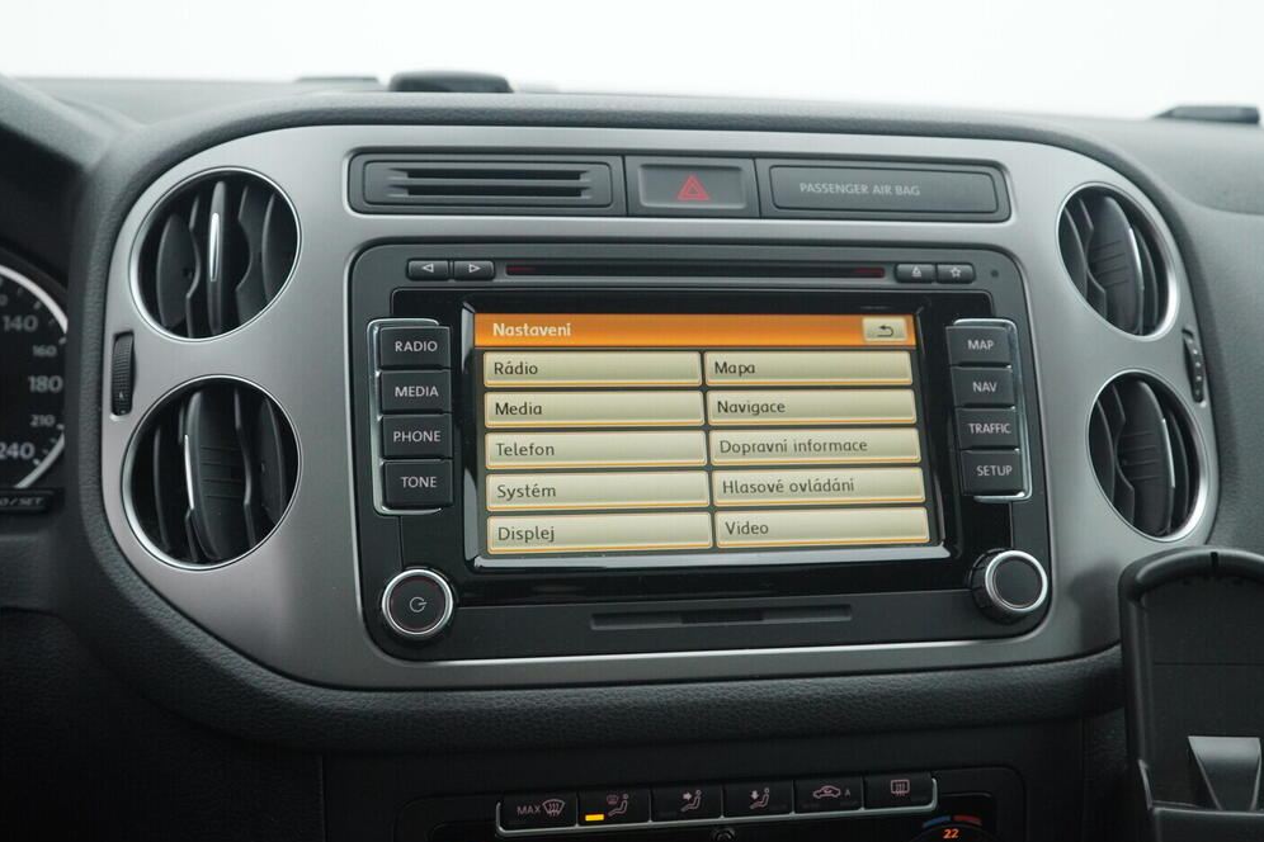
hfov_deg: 51.9
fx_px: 1299
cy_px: 420
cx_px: 627
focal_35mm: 37
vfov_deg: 35.9
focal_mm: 24
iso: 2000
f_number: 6.3
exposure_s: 1/160
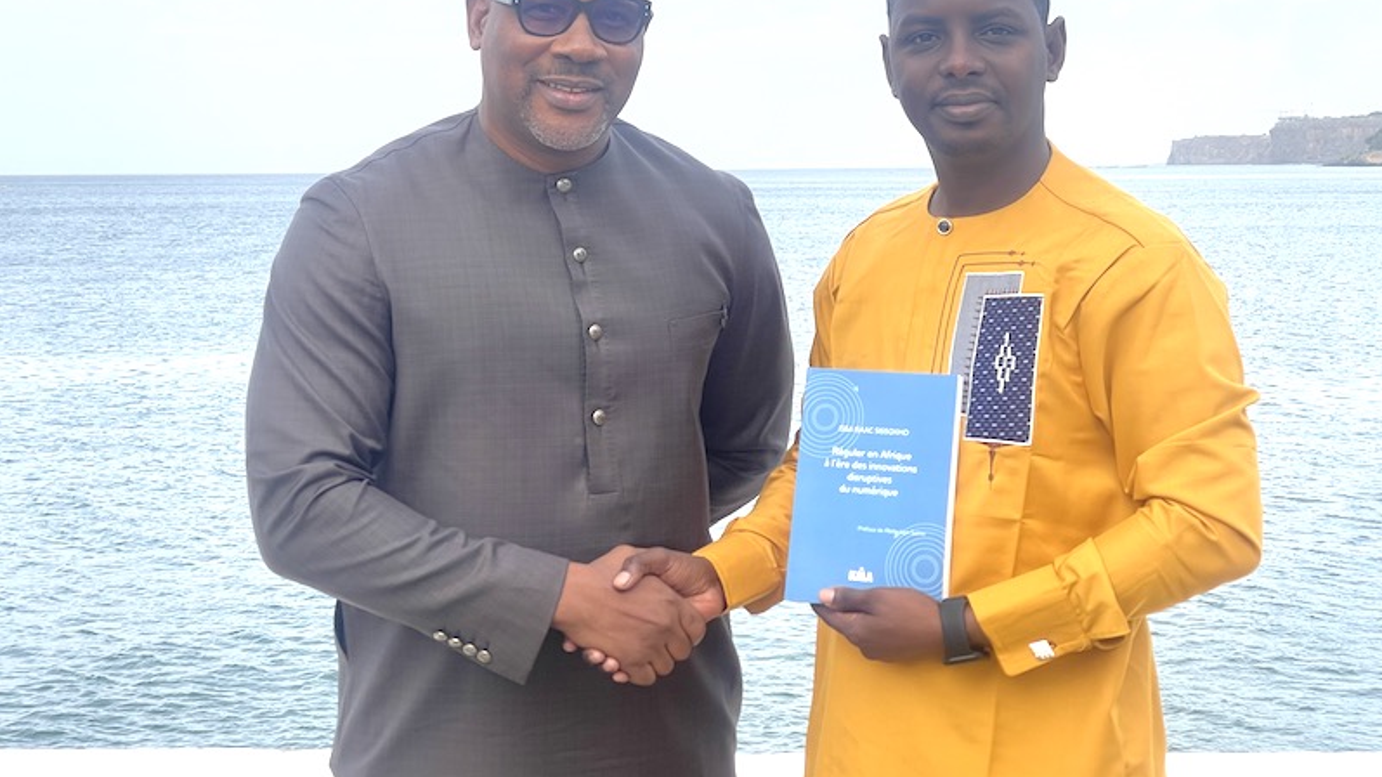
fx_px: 2565
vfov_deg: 17.2
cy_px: 304
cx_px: 692
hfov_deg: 30.2
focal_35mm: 70
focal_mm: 7.5
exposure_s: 1/418
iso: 20
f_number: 2.2
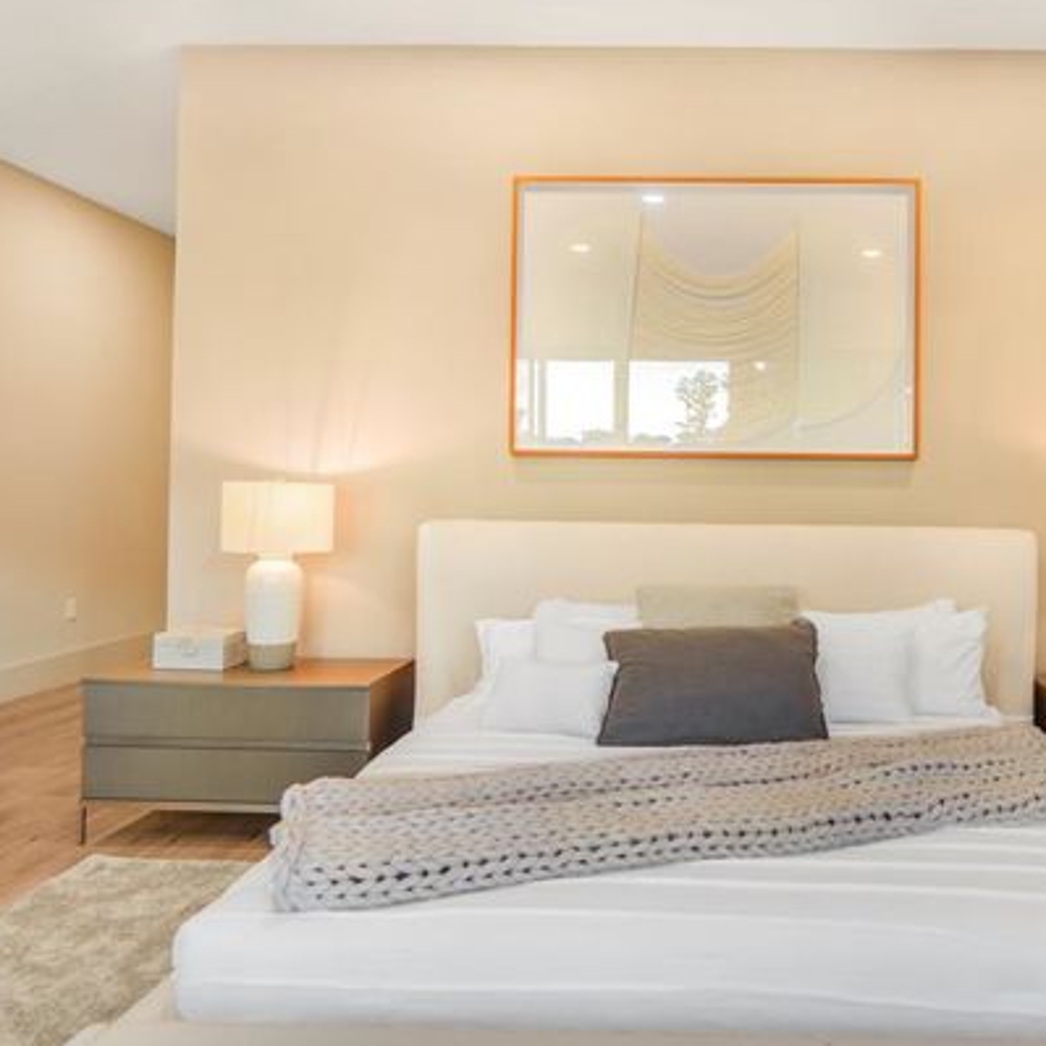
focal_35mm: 27
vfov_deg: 59.0
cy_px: 471
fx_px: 923
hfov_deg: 57.6
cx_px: 707
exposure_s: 1/40
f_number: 2.2
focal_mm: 12
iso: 100
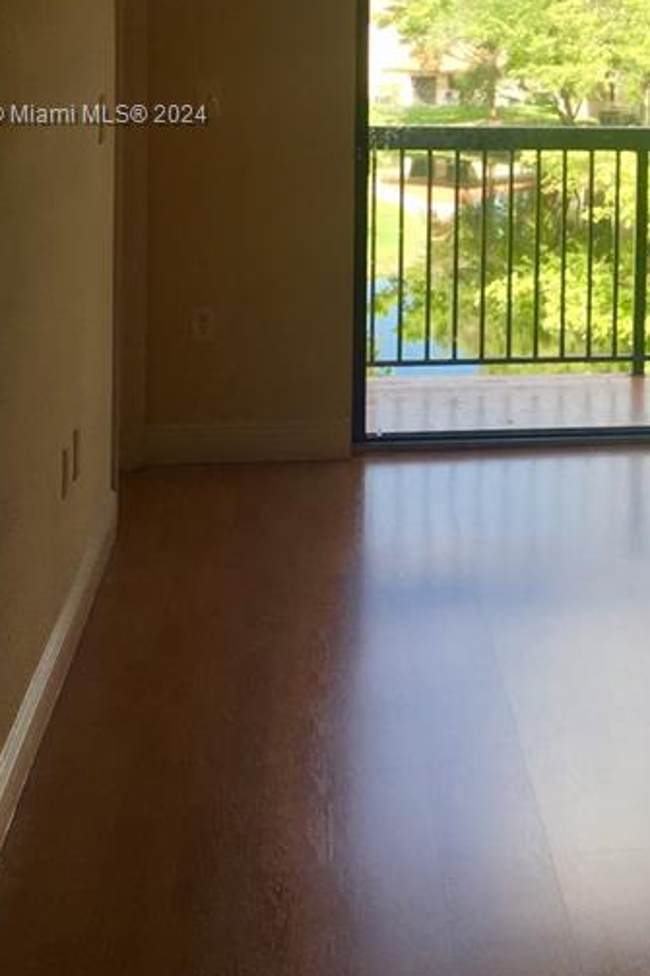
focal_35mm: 72
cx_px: 726
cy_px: 116
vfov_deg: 27.2
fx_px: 1951
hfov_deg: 18.2
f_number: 2.2
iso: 32
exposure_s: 1/120
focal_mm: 4.15
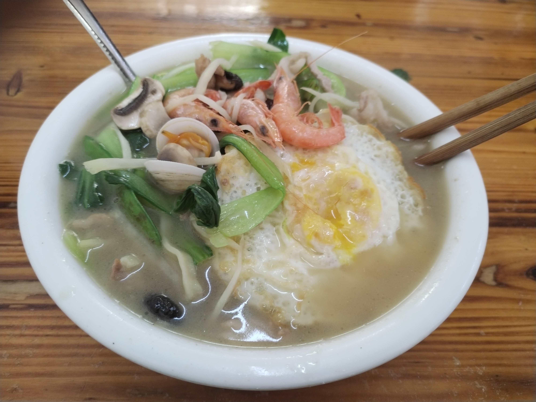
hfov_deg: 67.3
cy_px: 201
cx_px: 268
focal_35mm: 26
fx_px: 403
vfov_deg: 53.1
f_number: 1.8
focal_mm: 4.75
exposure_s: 1/33.3
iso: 494
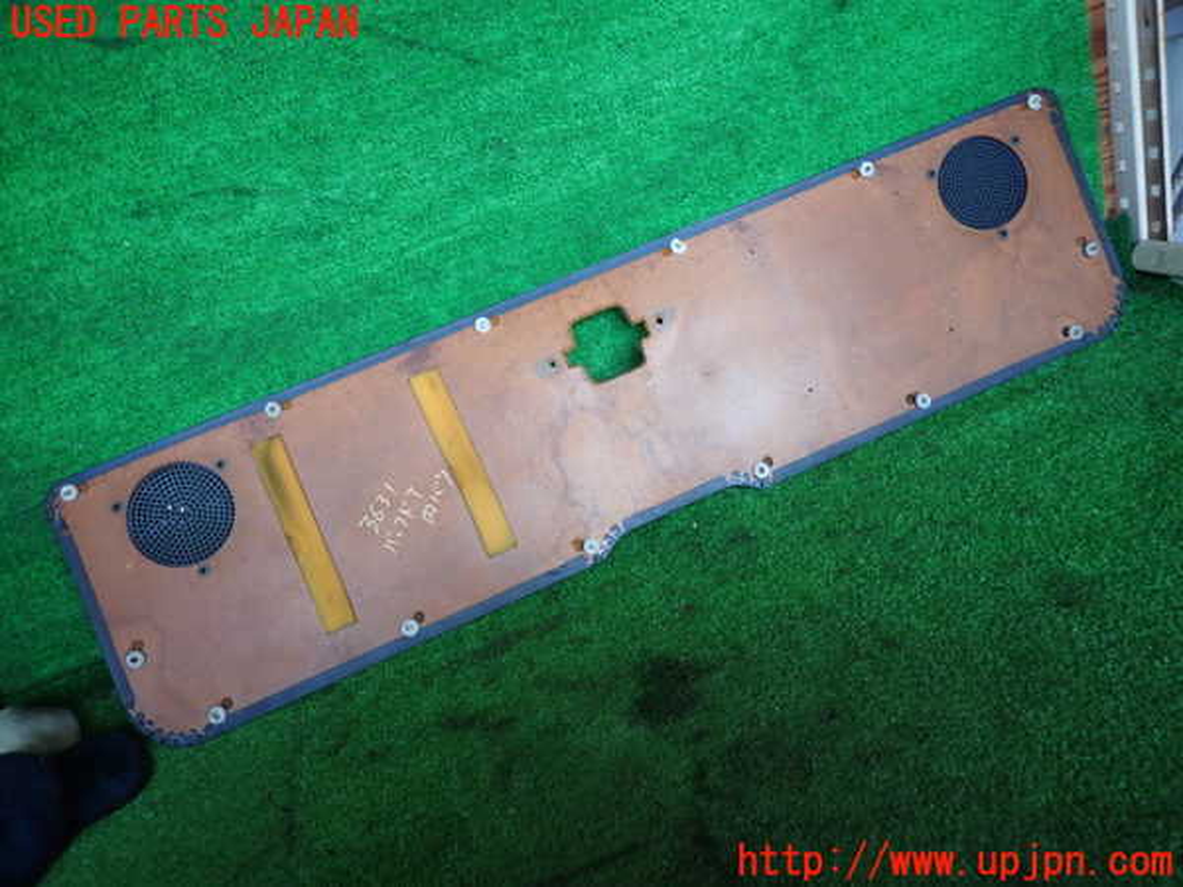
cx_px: 592
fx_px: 854
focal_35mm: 25
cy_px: 444
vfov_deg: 54.9
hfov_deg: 69.4
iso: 100
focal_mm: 4.5
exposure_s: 1/60
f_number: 2
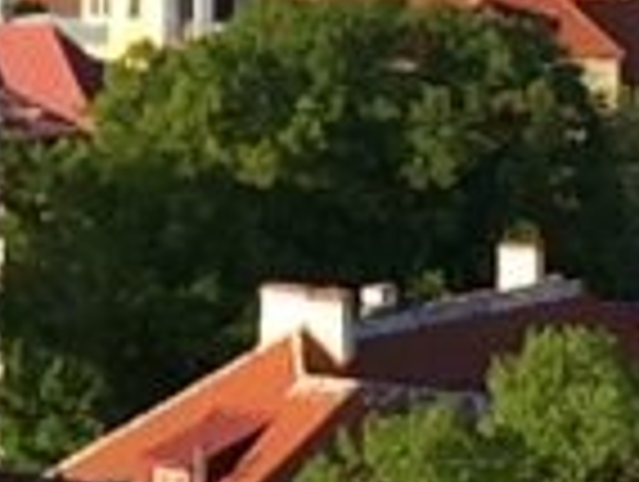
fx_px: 3865
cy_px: -167
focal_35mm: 209
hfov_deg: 9.5
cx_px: 364
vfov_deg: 7.1
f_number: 2.2
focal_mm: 4.15
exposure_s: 1/1490
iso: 32
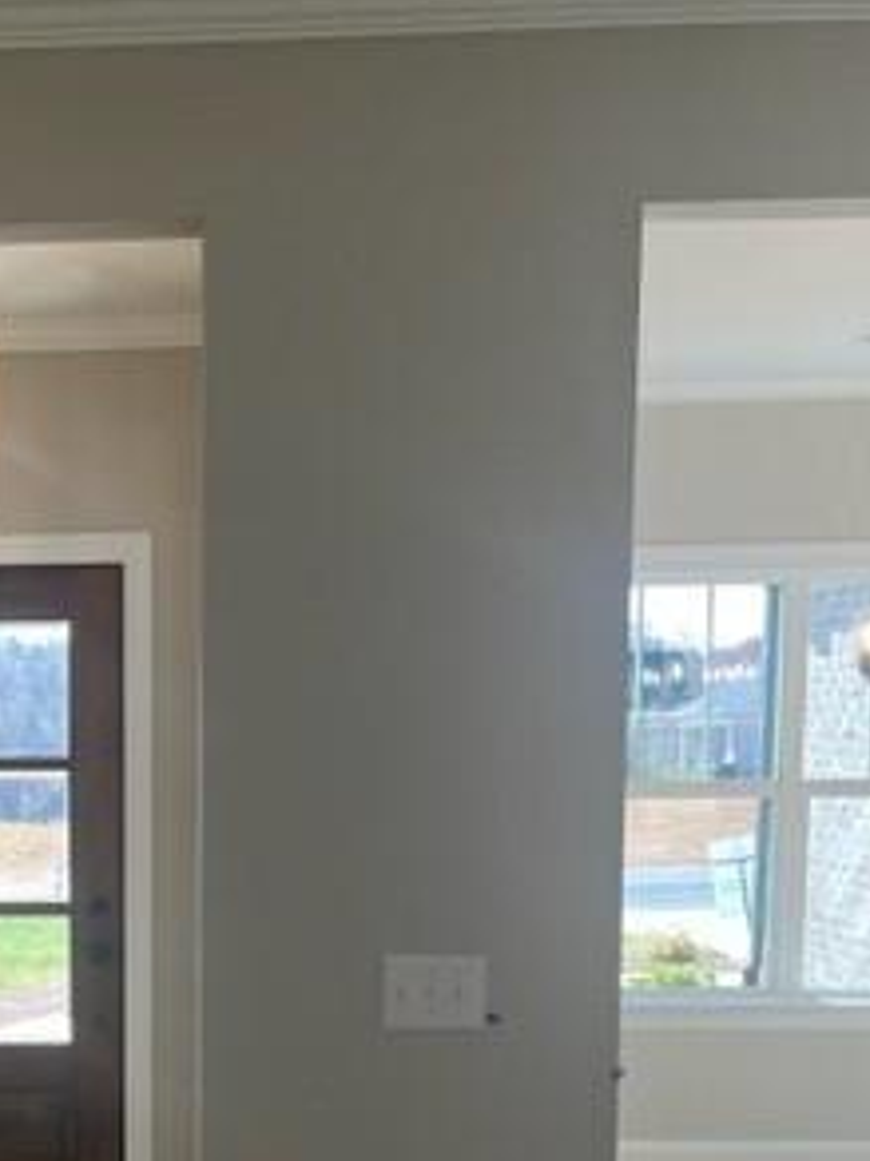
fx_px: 1910
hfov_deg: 24.7
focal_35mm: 57
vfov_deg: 32.5
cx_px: 48
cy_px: 982
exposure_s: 1/179
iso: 50
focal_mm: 5.1
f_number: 1.6
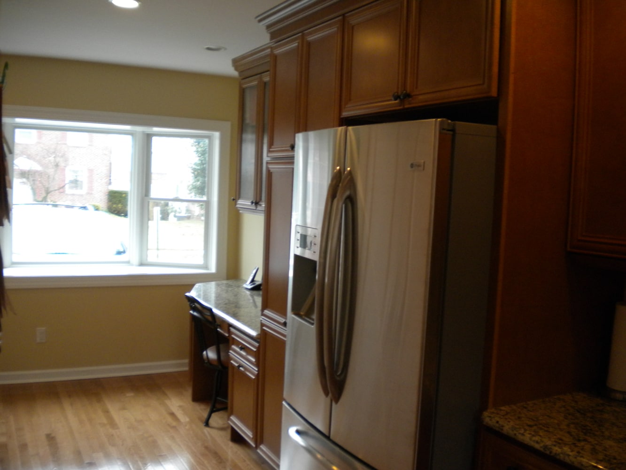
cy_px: 235
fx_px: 633
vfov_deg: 40.7
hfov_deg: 52.6
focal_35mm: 35
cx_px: 313
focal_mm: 6.3
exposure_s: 1/69.5
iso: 251
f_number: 3.1
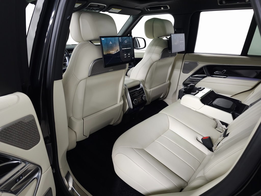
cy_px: 98
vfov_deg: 58.9
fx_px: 173
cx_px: 130
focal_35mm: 23
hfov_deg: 73.9
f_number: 1.7
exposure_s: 1/60
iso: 125
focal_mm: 6.3
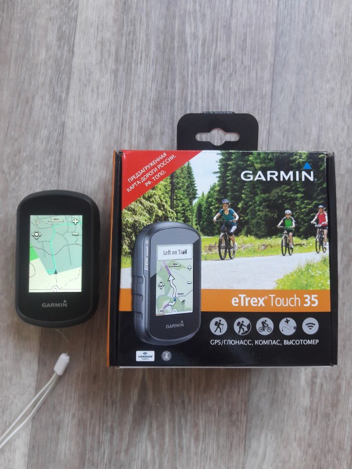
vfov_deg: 63.4
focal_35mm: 28
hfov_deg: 49.7
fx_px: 380
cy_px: 234
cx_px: 176
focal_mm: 3.7
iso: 125
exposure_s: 1/33
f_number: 1.9
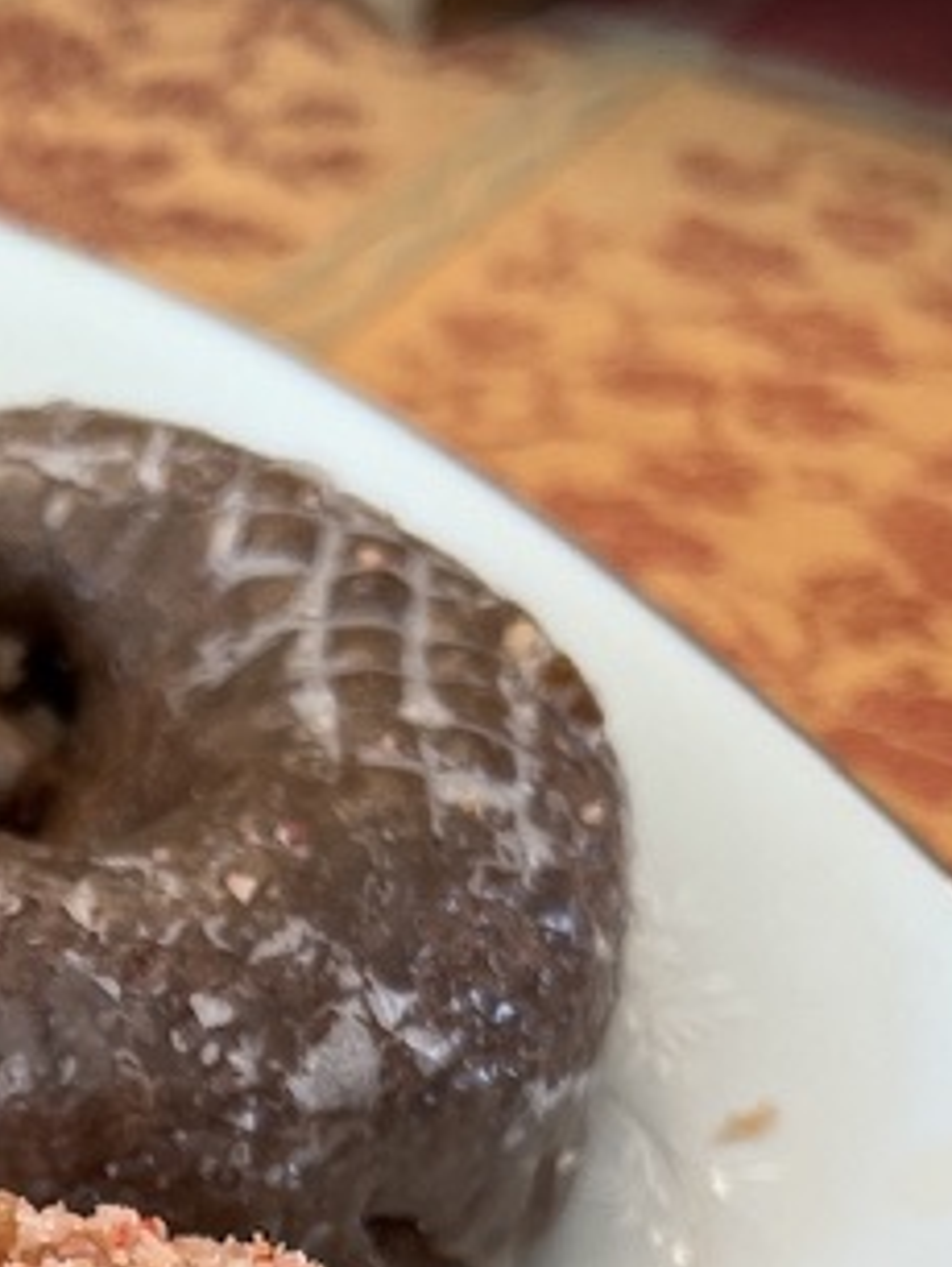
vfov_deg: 21.1
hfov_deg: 15.8
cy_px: 1482
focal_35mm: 87
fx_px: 3186
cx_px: -435
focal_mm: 5.7
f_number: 1.5
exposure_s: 1/60
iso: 125
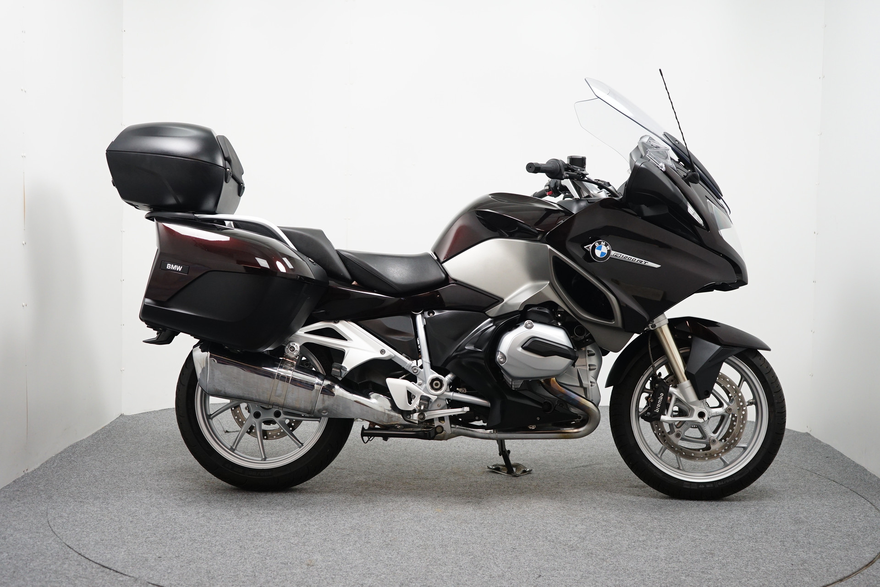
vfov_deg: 28.6
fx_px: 1149
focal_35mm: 47
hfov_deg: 41.9
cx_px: 440
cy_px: 294
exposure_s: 1/60
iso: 1000
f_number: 4.5
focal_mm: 47
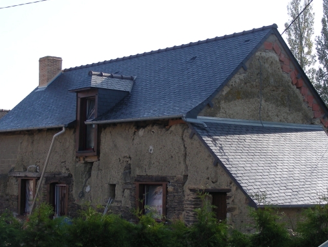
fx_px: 740
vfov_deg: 18.9
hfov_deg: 25.0
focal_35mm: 78
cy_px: 130
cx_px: 149
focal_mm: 9.7
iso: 50
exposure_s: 1/270
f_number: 4
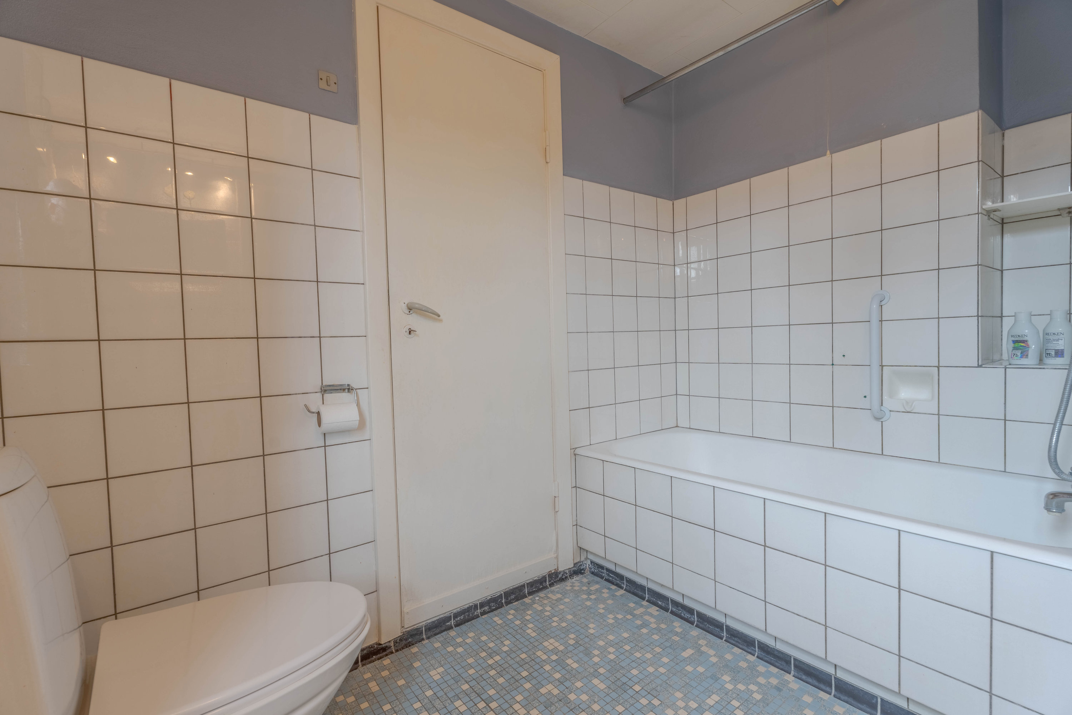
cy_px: 358
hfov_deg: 96.7
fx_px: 476
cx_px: 536
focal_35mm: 16
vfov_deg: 73.7
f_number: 8
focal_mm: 16
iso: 250
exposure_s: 1/80
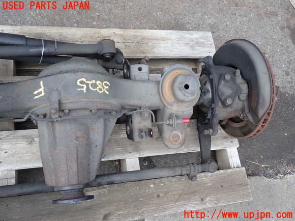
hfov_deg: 51.4
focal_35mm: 36
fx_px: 307
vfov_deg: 39.7
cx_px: 148
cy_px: 110
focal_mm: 6.37
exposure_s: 1/125
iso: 100
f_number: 2.5
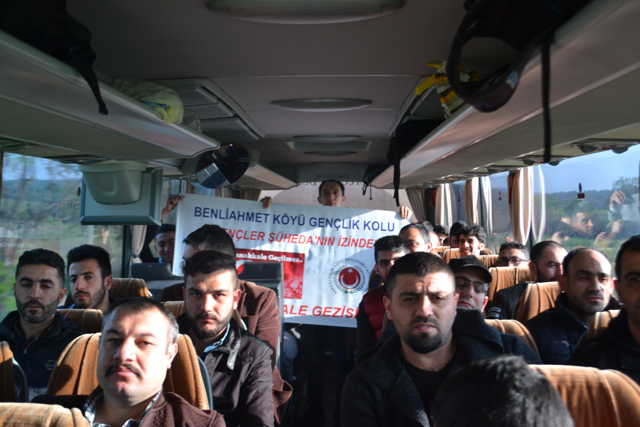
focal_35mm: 45
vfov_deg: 29.9
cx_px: 320
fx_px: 800
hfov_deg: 43.6
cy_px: 214
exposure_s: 1/60
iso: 1000
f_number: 4.5
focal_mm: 30
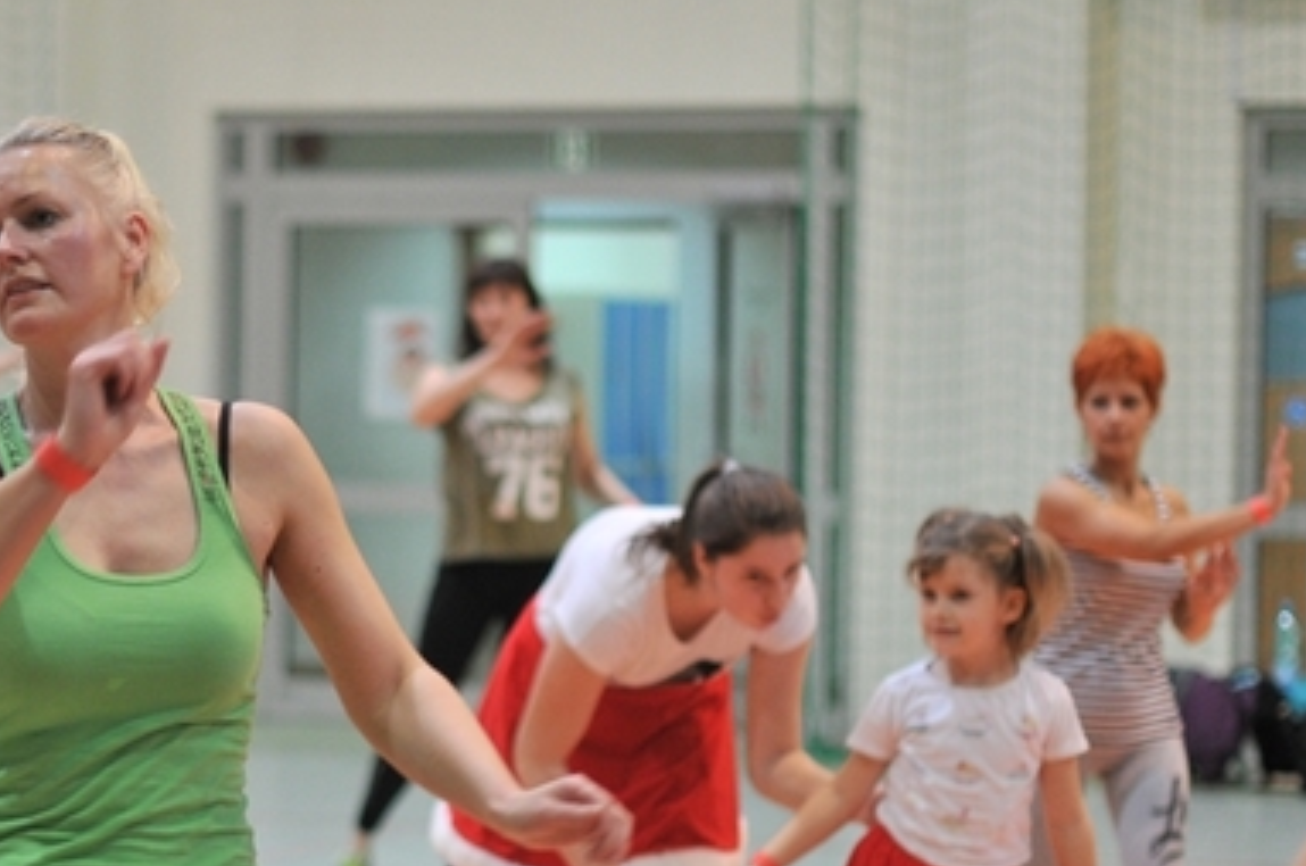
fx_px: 5034
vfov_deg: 9.8
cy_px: 598
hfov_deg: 14.7
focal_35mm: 139
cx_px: 198
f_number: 1.8
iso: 500
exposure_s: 1/320
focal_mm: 50
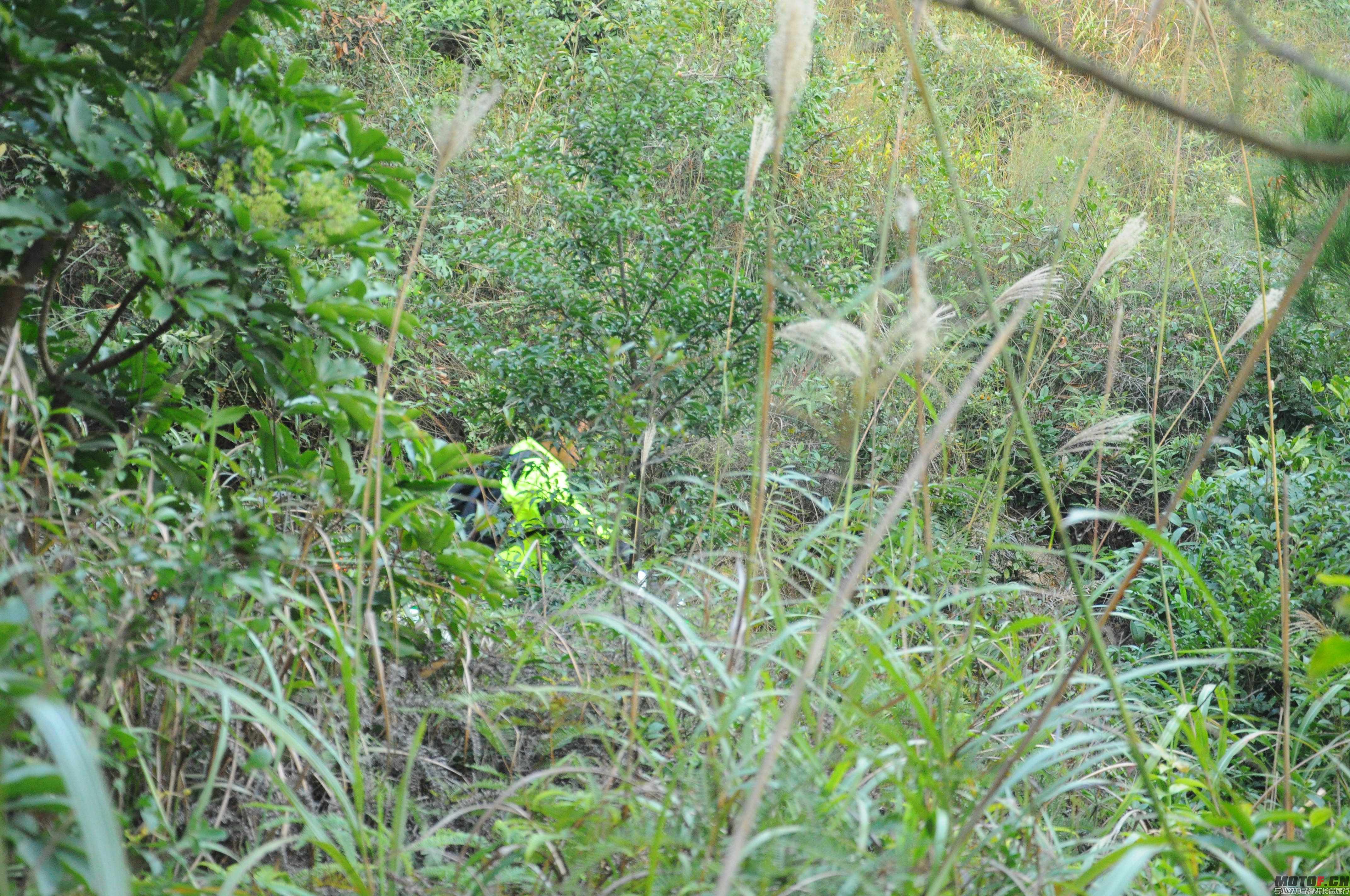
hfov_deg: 33.4
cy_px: 448
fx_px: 2247
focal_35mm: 60
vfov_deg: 22.6
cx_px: 675
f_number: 5.6
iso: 1600
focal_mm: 40
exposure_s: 1/160
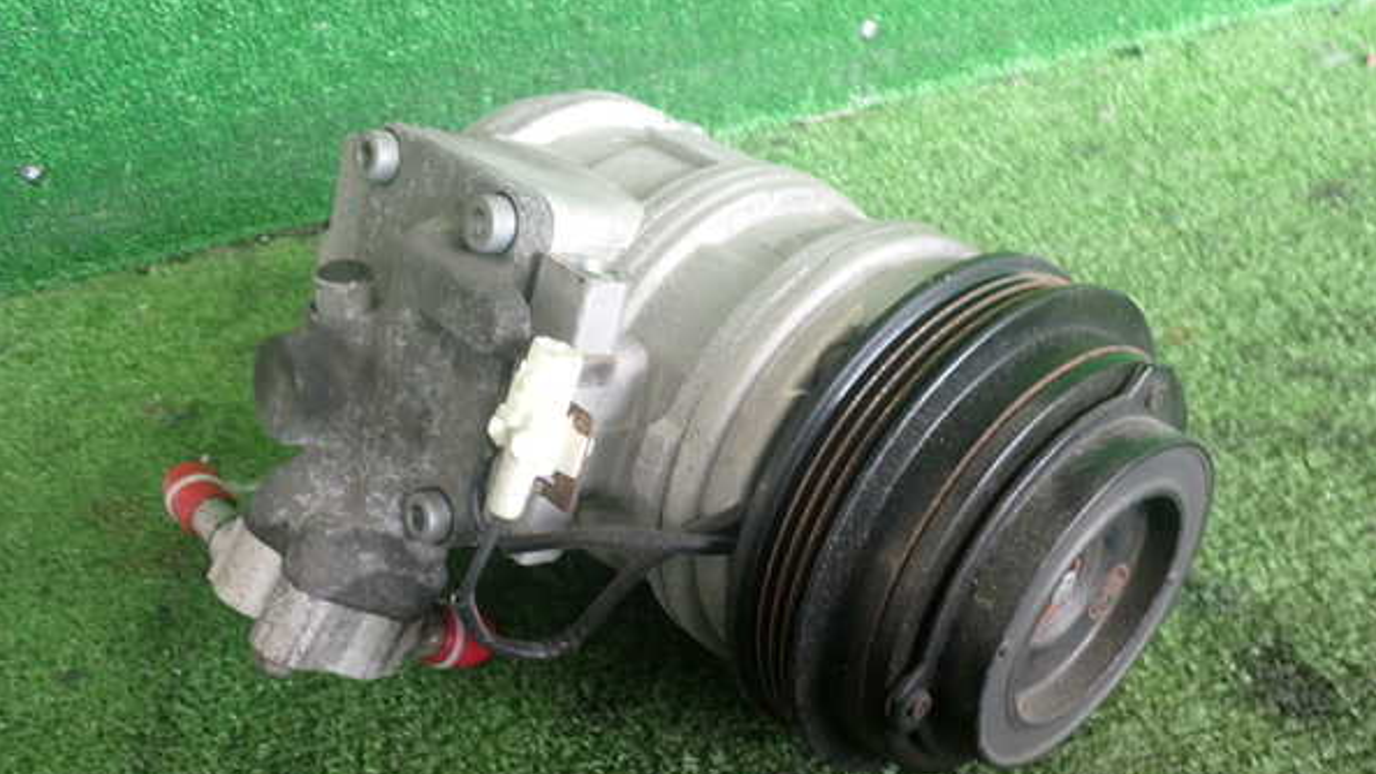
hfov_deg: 59.5
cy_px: 459
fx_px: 1204
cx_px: 690
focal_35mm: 33
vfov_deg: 35.5
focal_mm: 5.4
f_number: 2.3
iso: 200
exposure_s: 1/40
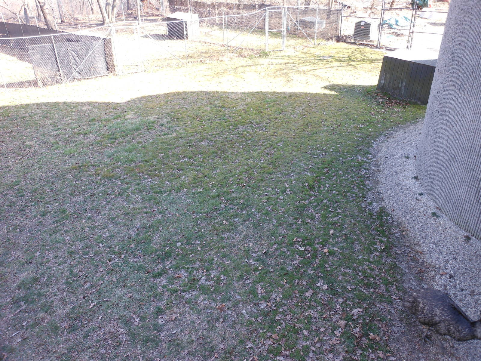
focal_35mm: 28
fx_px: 389
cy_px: 180
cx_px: 240
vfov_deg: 49.7
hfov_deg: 63.4
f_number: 3.7
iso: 80
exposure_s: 1/40
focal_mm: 5
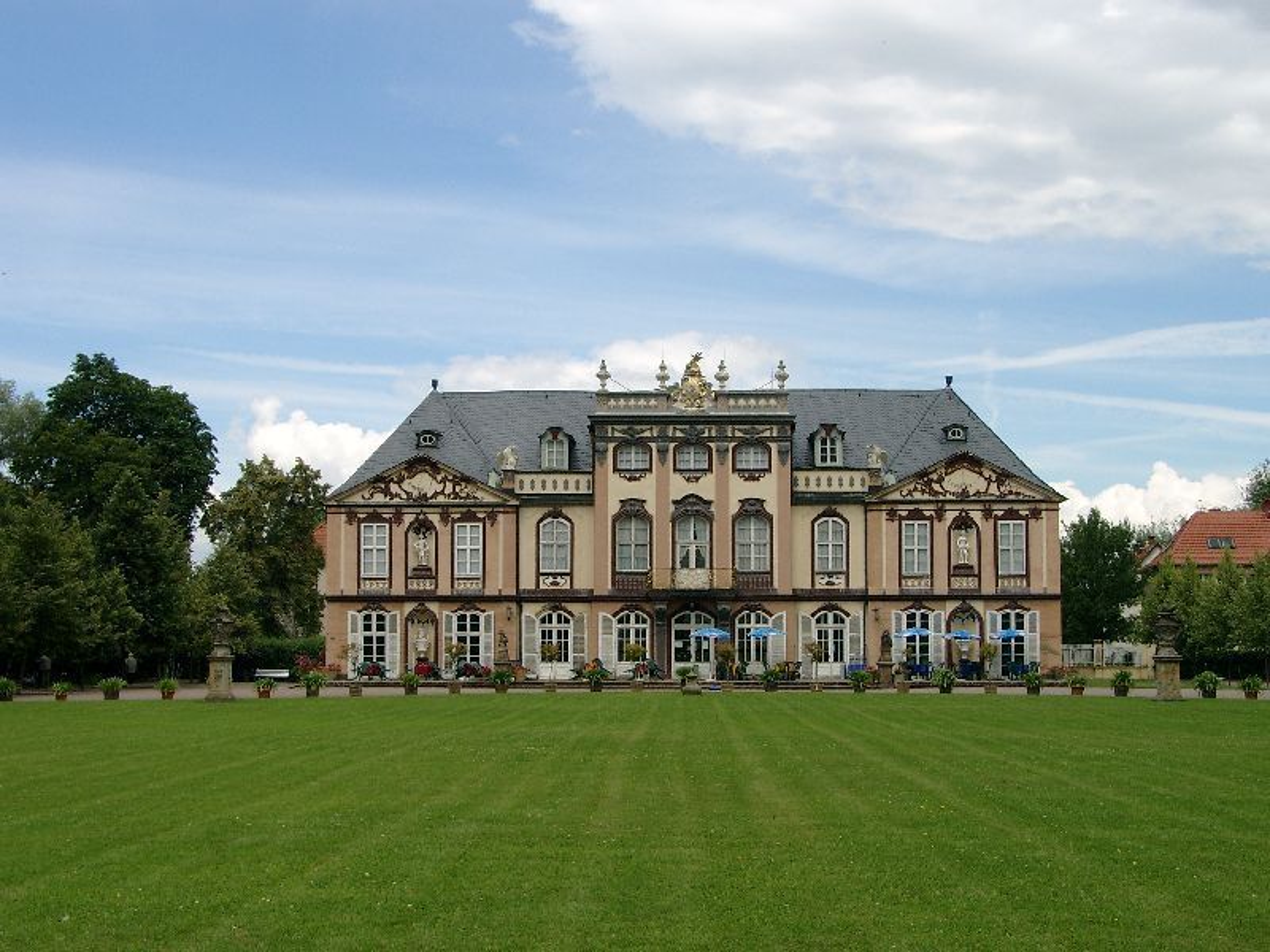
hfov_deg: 38.2
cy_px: 476
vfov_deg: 29.1
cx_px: 635
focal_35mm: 50
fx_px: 1834
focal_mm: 10.4
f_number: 4
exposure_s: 1/739
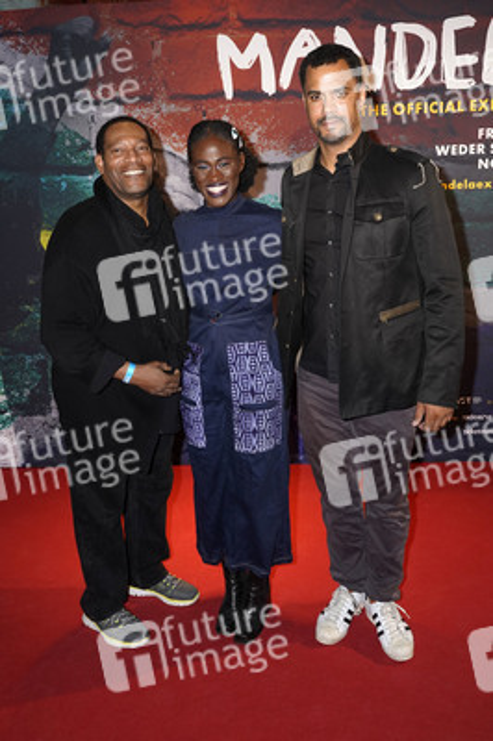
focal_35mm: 32
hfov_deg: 41.0
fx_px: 658
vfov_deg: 58.8
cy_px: 370
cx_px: 246
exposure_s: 1/125
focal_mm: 32
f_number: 7.1
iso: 1250
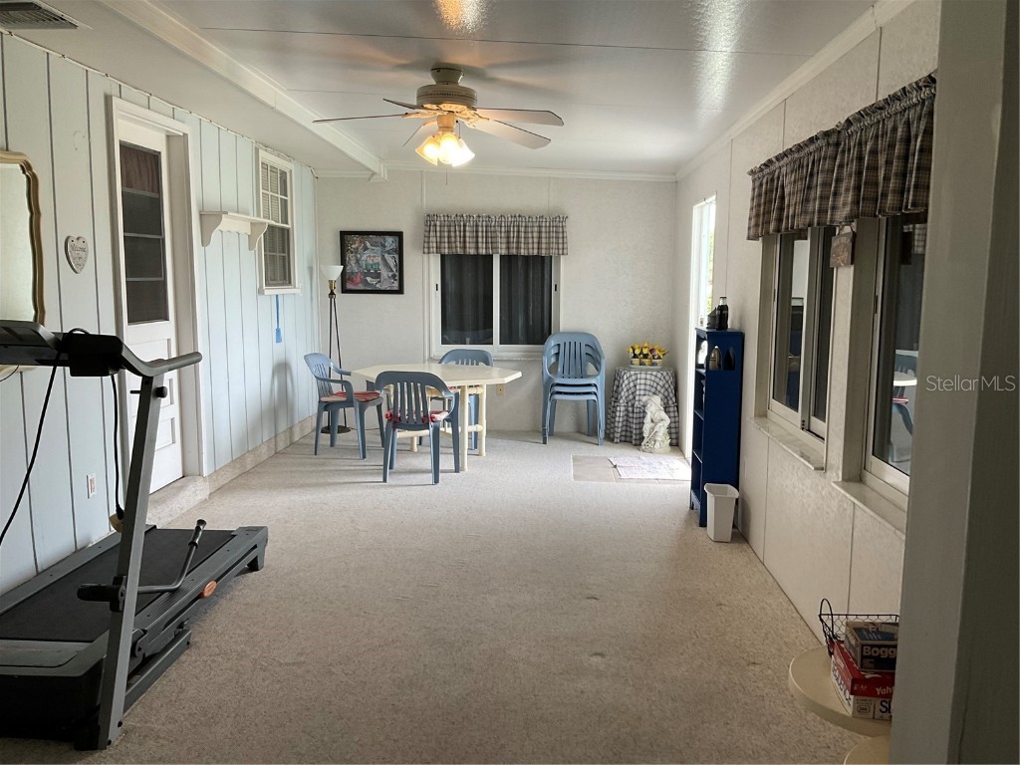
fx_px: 855
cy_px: 382
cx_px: 510
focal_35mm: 29
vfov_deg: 48.2
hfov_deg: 61.7
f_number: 1.8
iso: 64
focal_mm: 3
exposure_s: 1/120
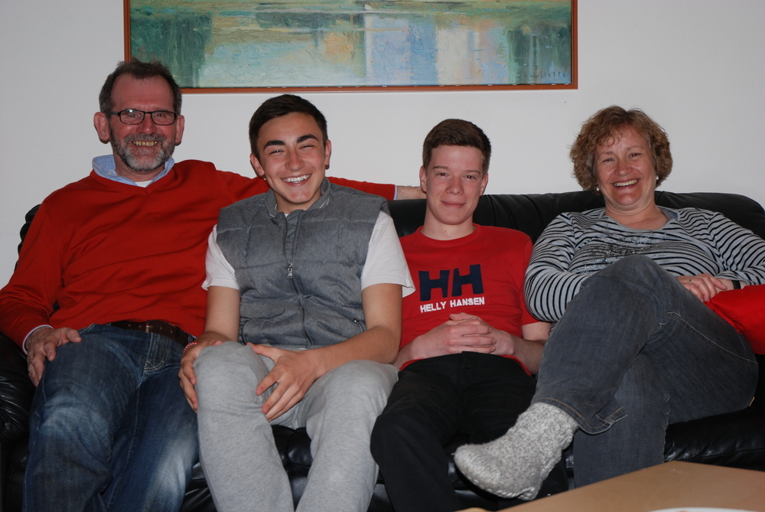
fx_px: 1276
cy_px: 256
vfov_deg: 22.7
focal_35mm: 60
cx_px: 382
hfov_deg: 33.4
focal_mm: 40
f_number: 4.5
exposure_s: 1/60
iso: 200
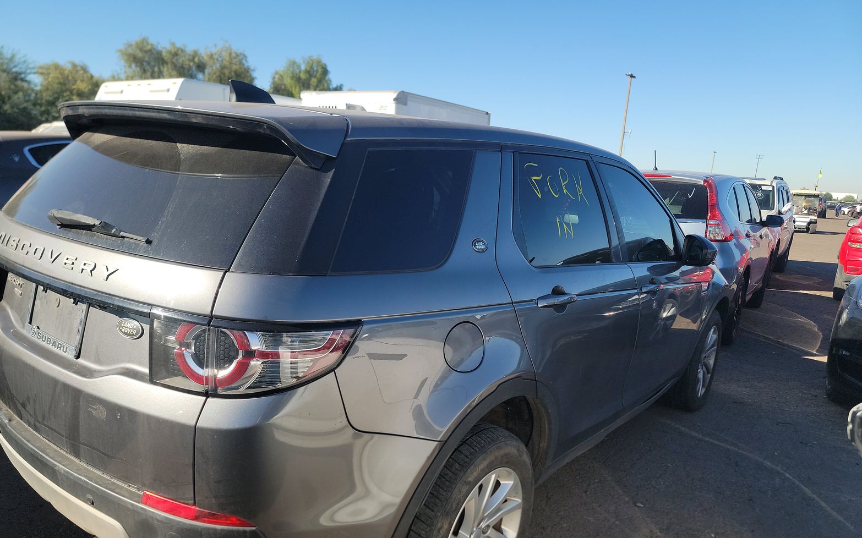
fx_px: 611
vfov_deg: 47.3
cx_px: 427
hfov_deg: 70.4
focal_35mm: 26
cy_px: 320
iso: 50
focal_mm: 6.7
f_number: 1.8
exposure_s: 1/546
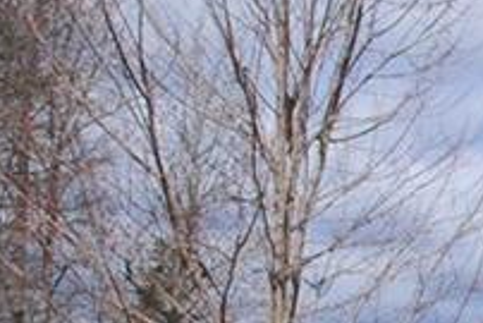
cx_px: 856
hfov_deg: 19.9
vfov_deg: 17.2
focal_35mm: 76
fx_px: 1020
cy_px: 378
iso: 100
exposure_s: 1/320
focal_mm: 10
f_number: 9
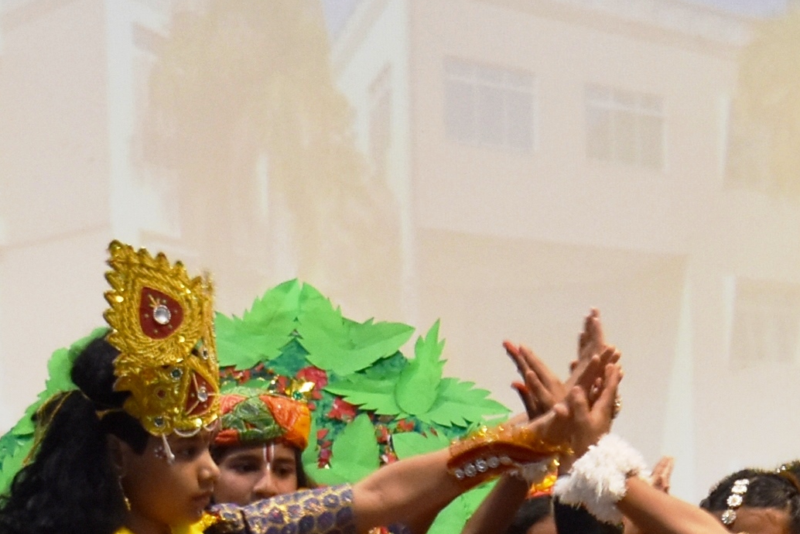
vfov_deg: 5.2
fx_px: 5801
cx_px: 674
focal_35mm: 261
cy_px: 898
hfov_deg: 7.9
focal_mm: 40
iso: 900
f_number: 5
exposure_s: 1/60
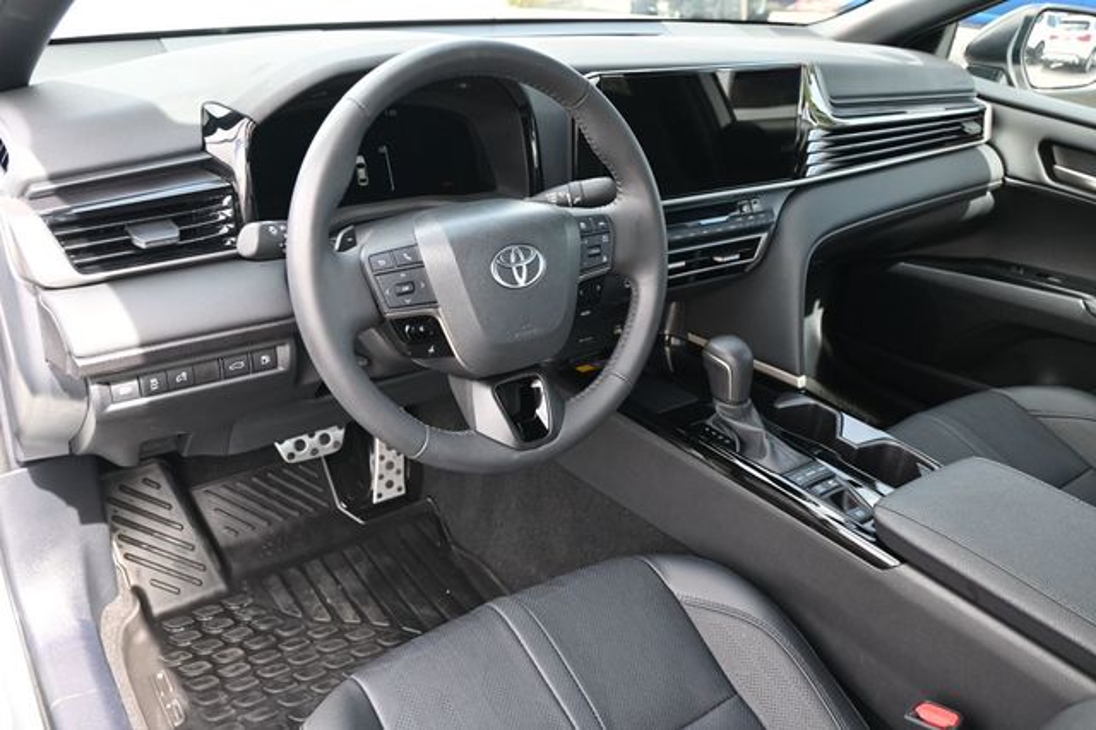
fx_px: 913
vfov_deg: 43.6
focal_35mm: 30
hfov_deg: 62.0
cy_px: 365
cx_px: 548
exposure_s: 1/125
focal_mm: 20
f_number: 3.8
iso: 560
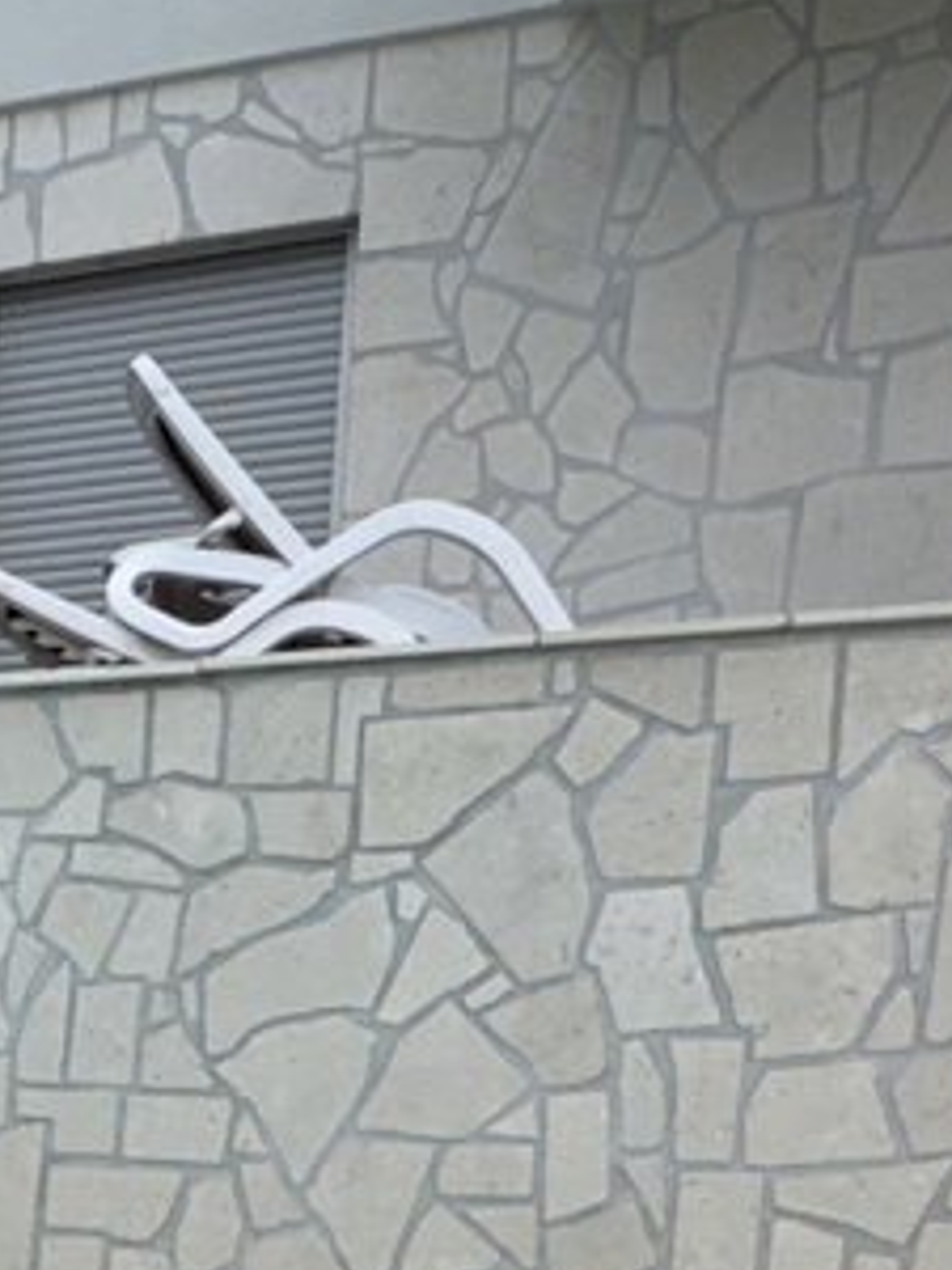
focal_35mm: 56
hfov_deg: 22.5
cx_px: -381
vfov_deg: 30.0
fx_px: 2053
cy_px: 1477
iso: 50
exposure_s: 1/2083
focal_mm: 2.22
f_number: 2.2
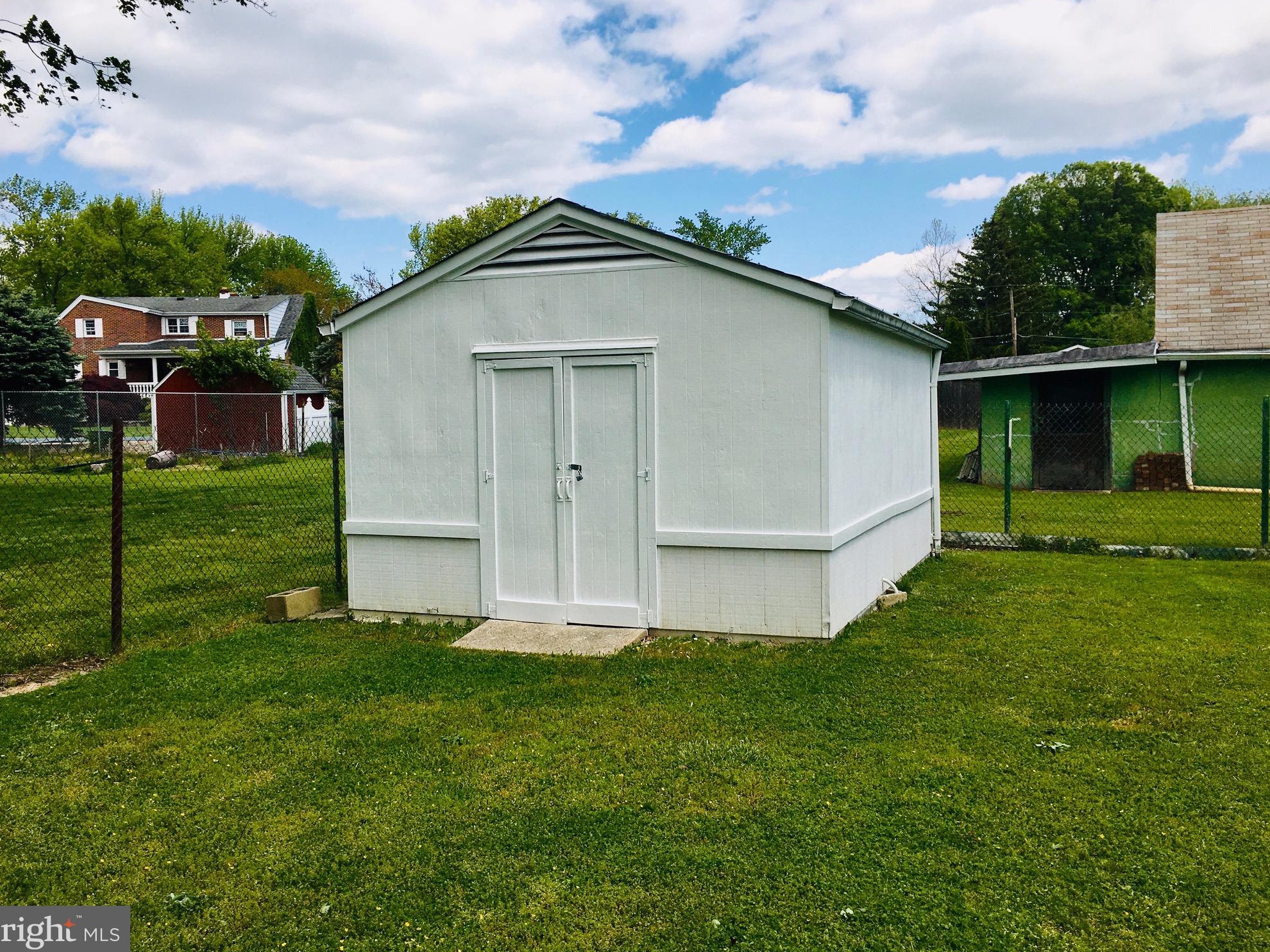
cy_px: 466
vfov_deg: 46.8
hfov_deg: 60.0
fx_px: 1101
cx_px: 627
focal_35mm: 30
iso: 25
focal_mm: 4.15
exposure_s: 1/2079
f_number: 2.2
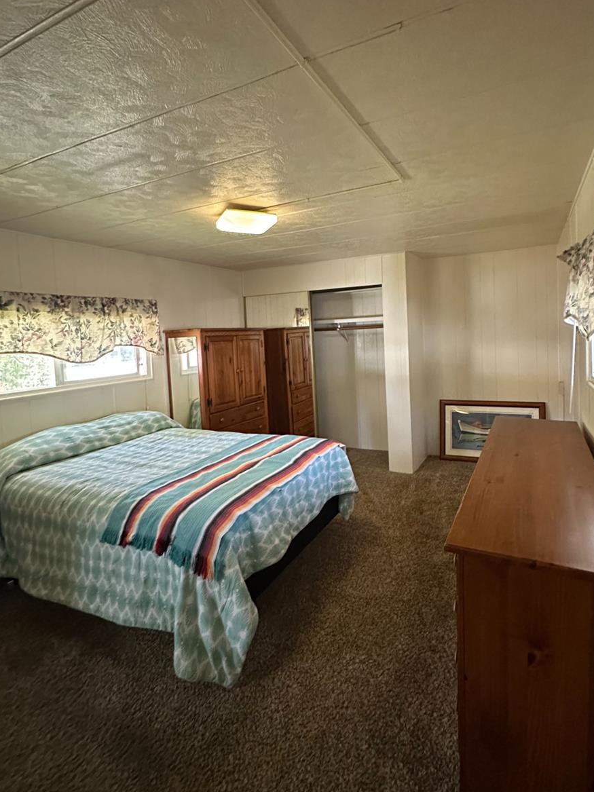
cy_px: 351
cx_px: 345
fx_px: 412
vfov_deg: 87.4
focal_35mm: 18
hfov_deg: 71.1
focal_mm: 2.22
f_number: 2.2
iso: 1000
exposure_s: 1/60
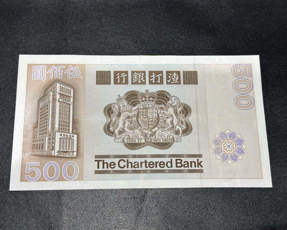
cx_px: 143
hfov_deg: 36.7
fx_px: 433
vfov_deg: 29.7
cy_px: 116
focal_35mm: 51
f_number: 1.78
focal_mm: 6.86
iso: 100
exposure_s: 1/50
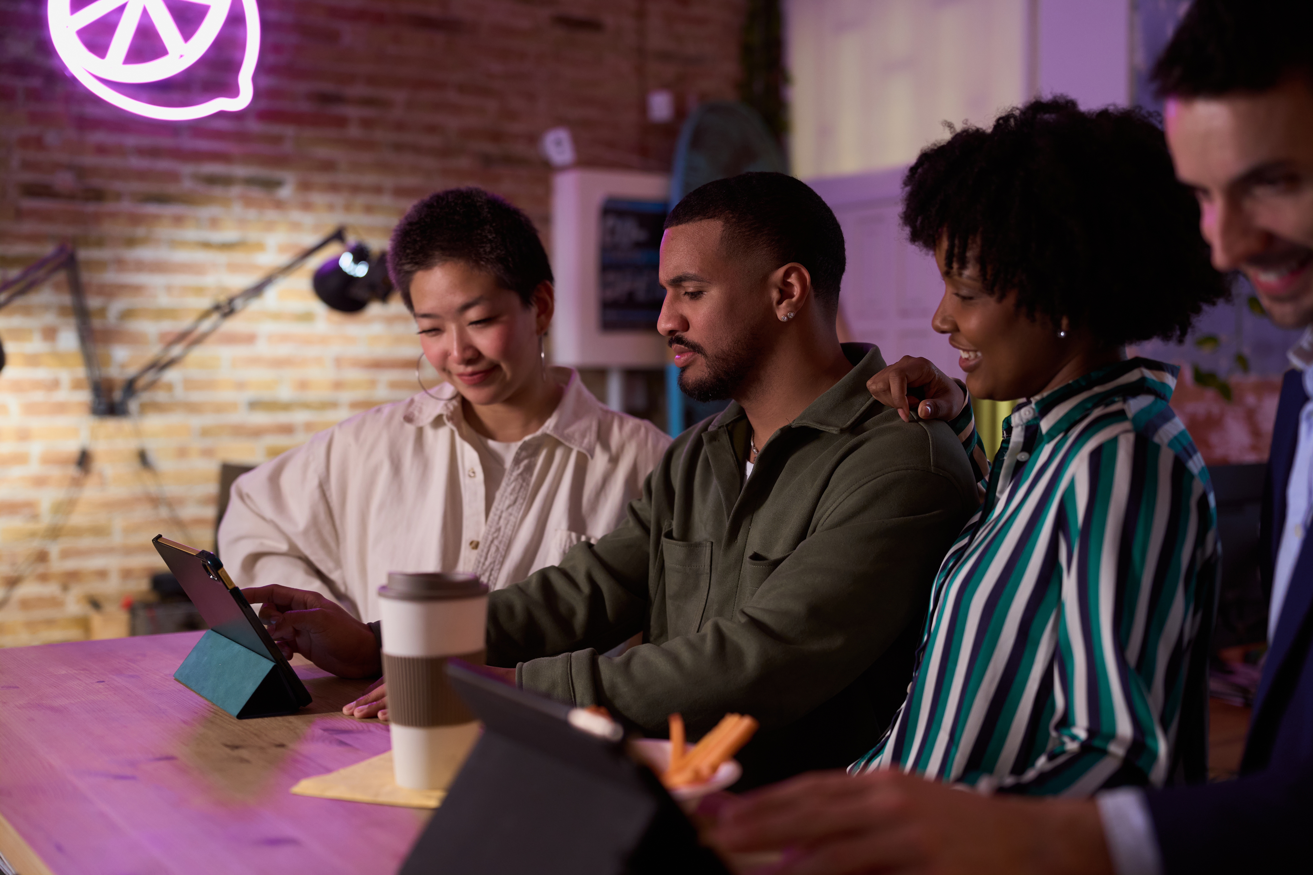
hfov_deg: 46.4
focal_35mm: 42
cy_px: 438
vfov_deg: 31.9
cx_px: 656
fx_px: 1532
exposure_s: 1/200
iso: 800
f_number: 2
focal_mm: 42
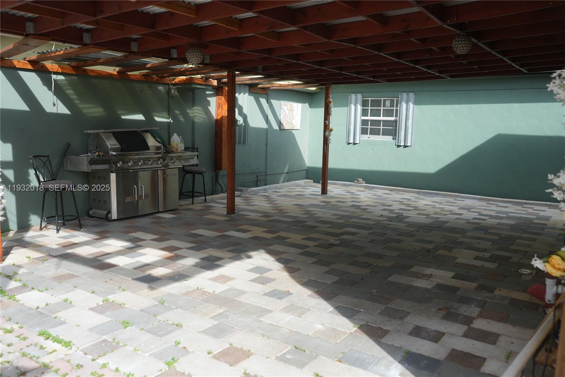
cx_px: 282
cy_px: 188
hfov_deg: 63.6
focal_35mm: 29
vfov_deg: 45.0
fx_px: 455
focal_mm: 29
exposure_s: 1/250
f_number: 4
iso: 80
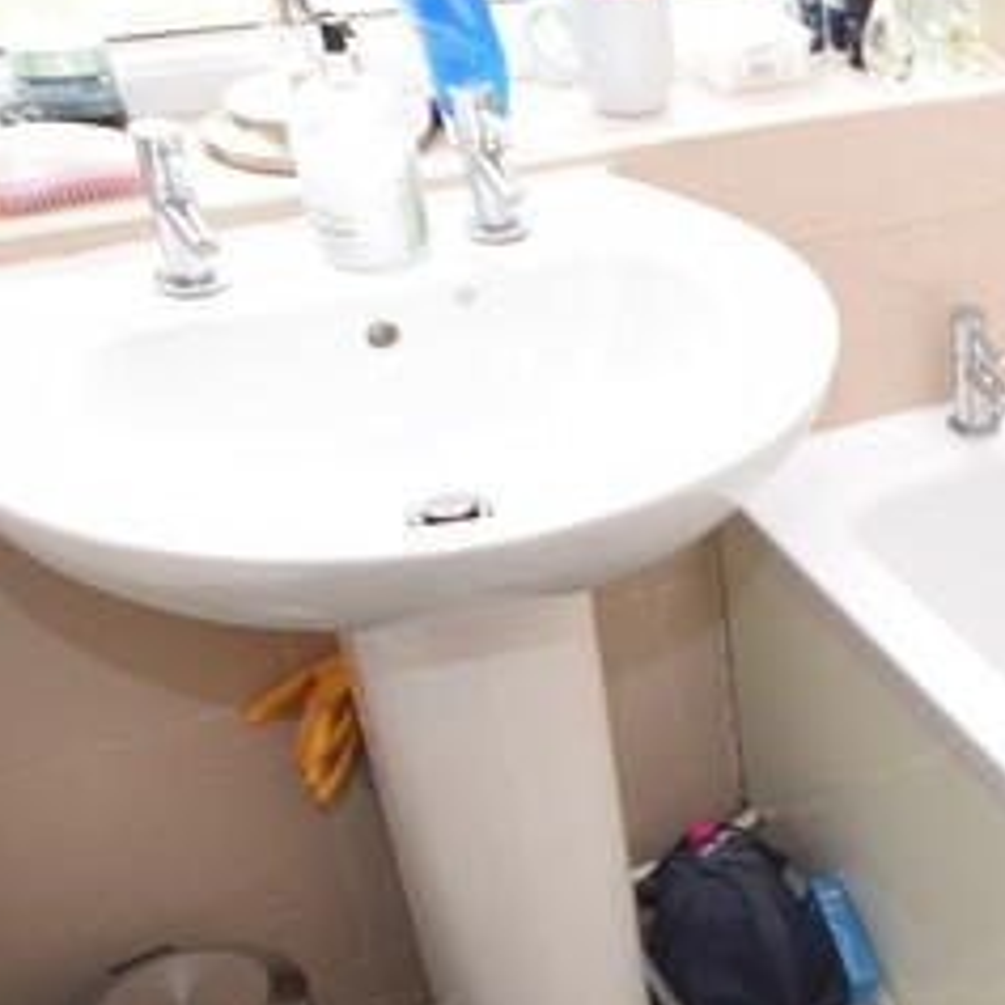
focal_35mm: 55
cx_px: 1421
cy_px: 642
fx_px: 1807
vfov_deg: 30.9
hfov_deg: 25.2
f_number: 4.5
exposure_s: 1/80
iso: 400
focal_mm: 10
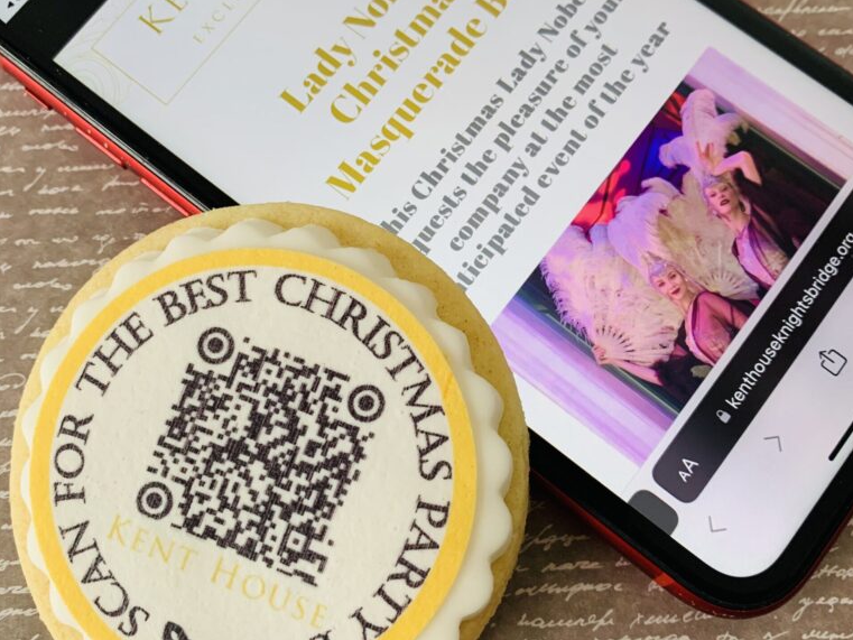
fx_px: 863
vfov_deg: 40.7
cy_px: 300
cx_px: 426
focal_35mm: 35
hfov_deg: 52.6
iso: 100
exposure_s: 1/60
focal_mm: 4.25
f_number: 1.8
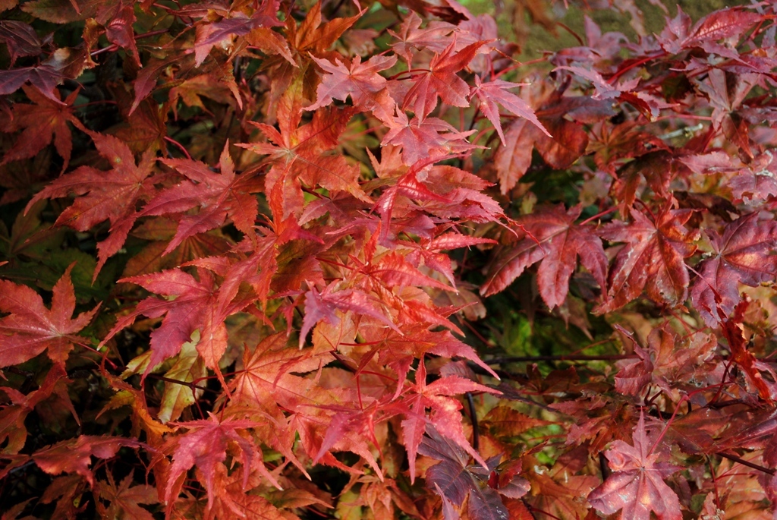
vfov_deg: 25.1
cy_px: 260
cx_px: 388
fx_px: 1167
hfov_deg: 36.8
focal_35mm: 54
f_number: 5.6
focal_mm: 36
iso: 140
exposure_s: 1/125
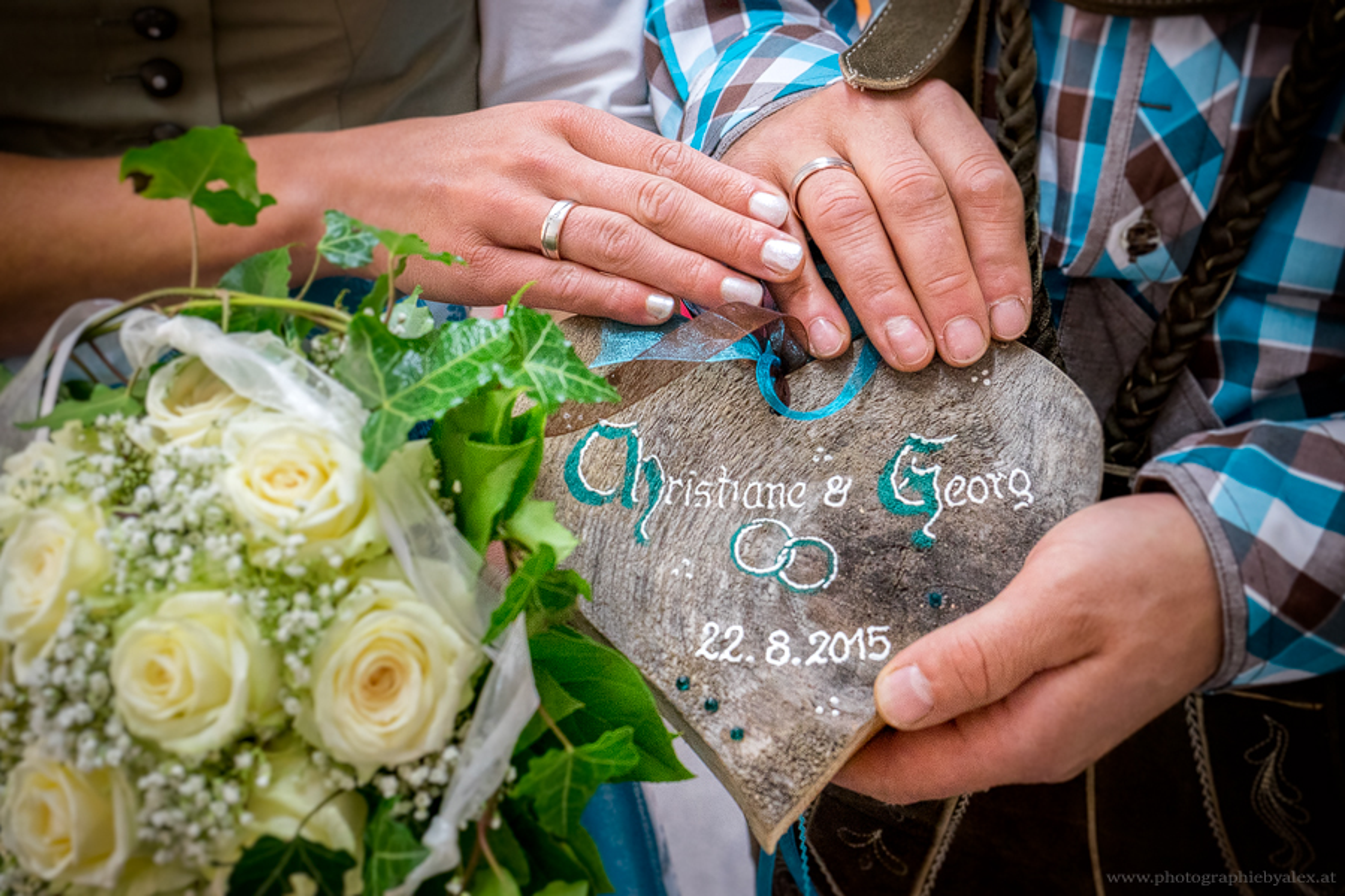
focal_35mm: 49
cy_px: 448
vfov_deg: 27.5
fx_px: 1831
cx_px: 672
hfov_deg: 40.3
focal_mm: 49
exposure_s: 1/100
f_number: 5.6
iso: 2500
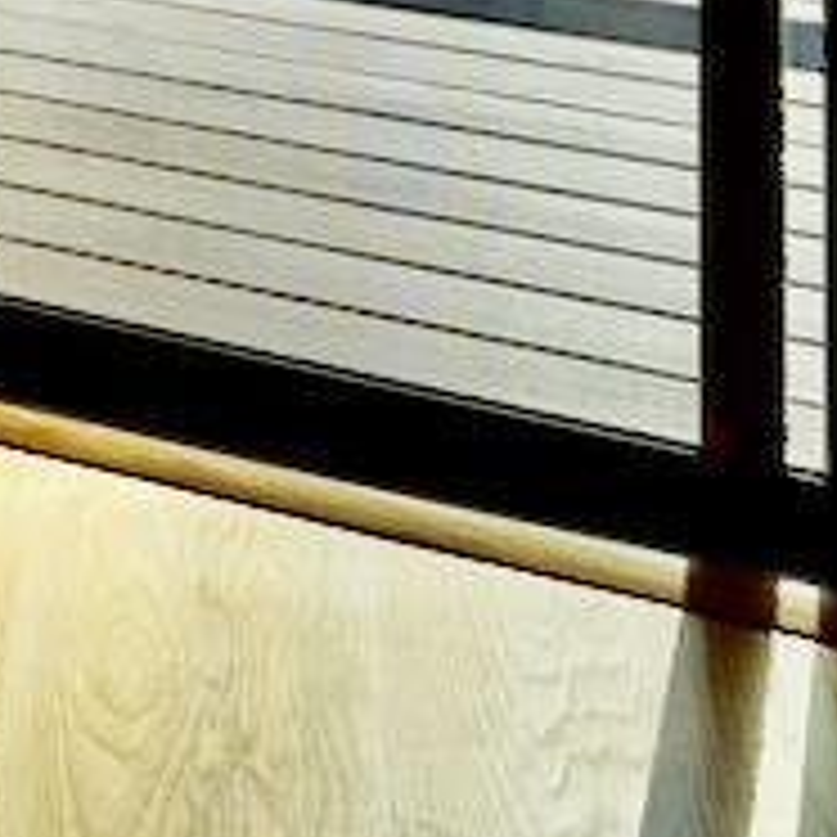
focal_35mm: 82
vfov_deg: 15.8
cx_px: -1256
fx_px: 2243
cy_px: -914
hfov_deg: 13.8
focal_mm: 14
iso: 640
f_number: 9
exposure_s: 1/1250
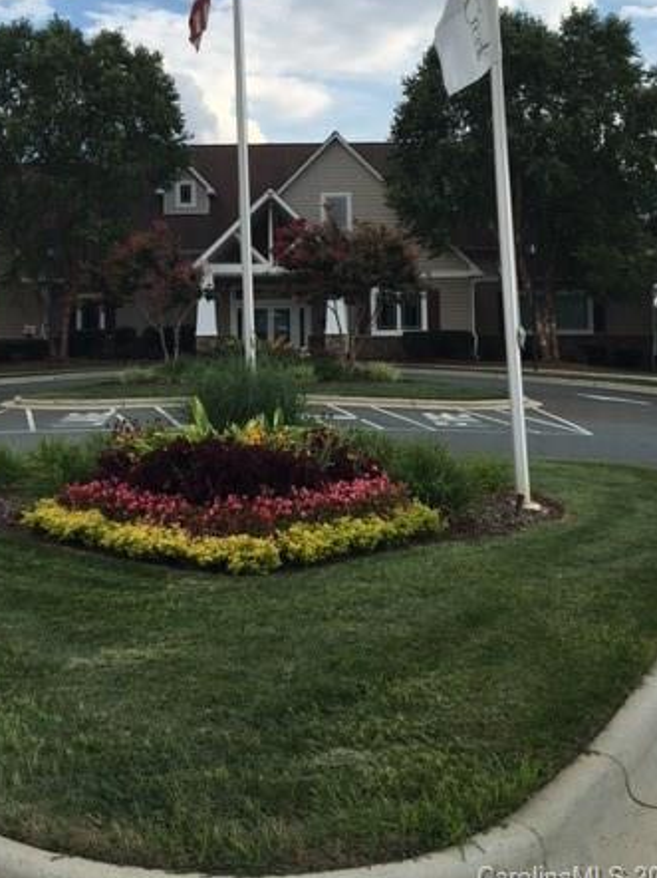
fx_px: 1064
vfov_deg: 43.9
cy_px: 260
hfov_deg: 34.1
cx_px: 228
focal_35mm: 42
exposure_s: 1/1183
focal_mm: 4.15
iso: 25
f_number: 2.2
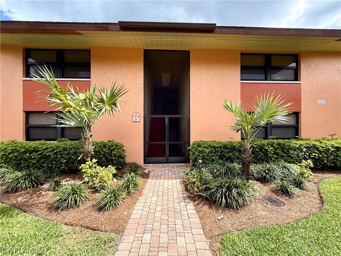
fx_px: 138
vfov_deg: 85.7
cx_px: 170
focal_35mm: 14
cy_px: 128
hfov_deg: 102.1
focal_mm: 2.22
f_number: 2.2
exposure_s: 1/479
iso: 50
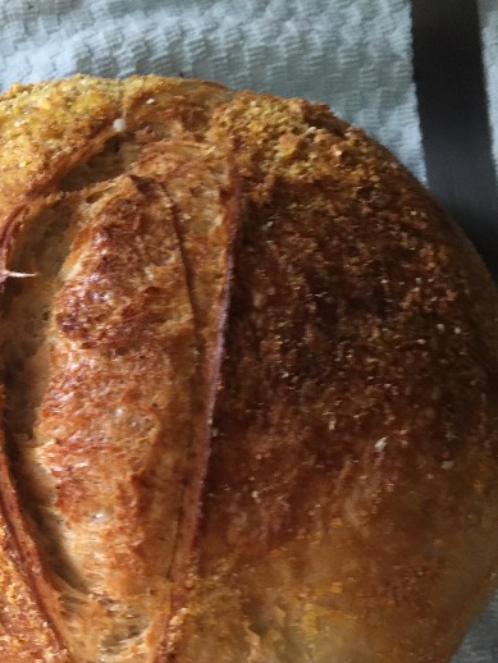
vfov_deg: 44.3
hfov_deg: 33.8
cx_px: 140
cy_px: 429
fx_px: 805
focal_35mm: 42
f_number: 2.2
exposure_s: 1/4
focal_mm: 4.15
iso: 64
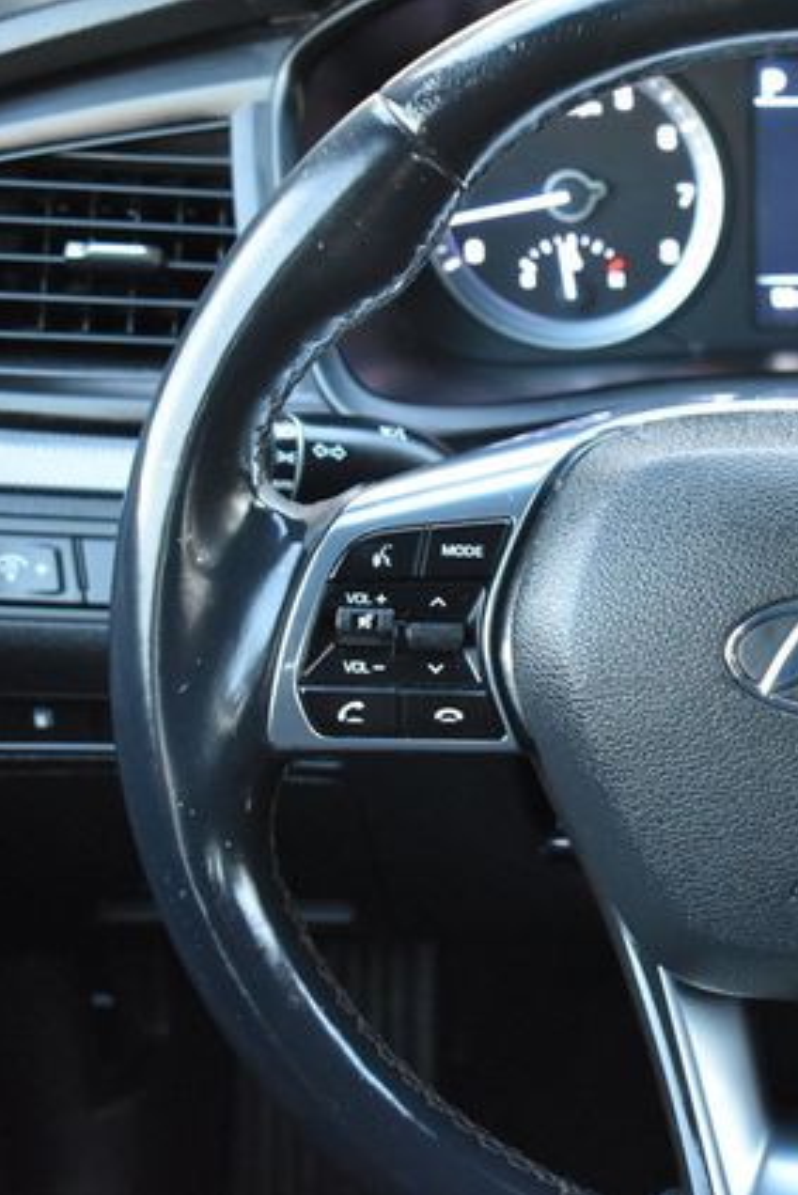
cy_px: 598
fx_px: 2857
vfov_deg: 23.6
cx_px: 891
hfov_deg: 15.5
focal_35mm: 86
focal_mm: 38
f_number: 4.8
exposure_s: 1/13
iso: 3200
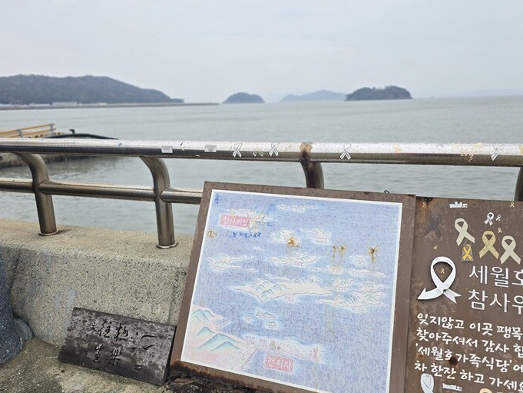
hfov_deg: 65.3
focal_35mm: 27
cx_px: 278
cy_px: 195
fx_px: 408
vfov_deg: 51.4
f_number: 1.7
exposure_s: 1/247
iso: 12
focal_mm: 6.3
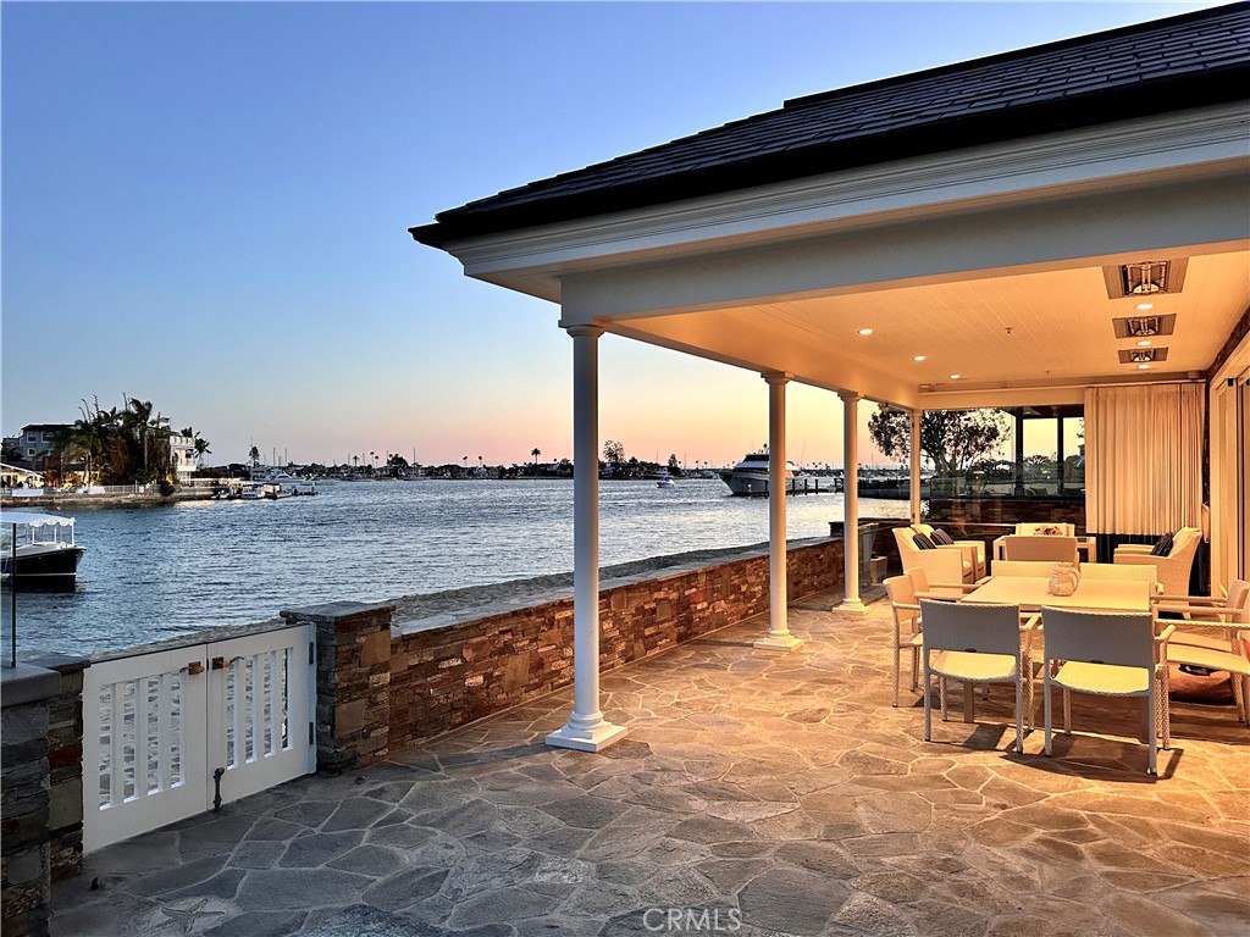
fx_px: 867
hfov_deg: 71.6
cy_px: 468
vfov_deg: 56.8
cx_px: 625
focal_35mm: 24
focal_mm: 6.86
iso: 400
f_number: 1.78
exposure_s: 1/60
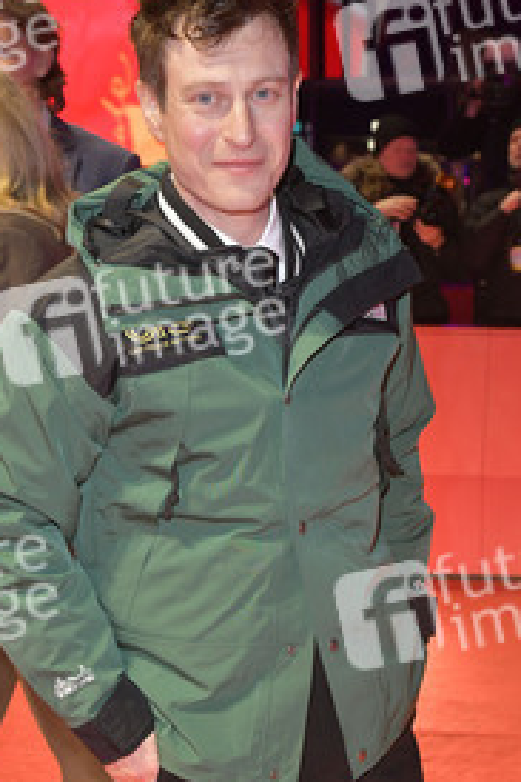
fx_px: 1391
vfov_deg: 31.4
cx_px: 222
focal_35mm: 64
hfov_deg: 21.2
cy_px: 461
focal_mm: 44
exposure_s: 1/250
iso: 2000
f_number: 6.3
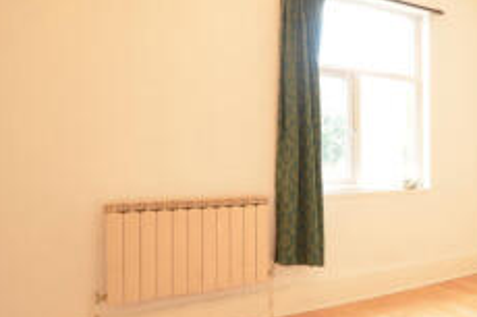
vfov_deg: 42.2
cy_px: 175
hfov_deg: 52.5
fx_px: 410
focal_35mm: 31
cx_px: 436
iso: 400
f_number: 3.5
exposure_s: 1/30
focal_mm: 10
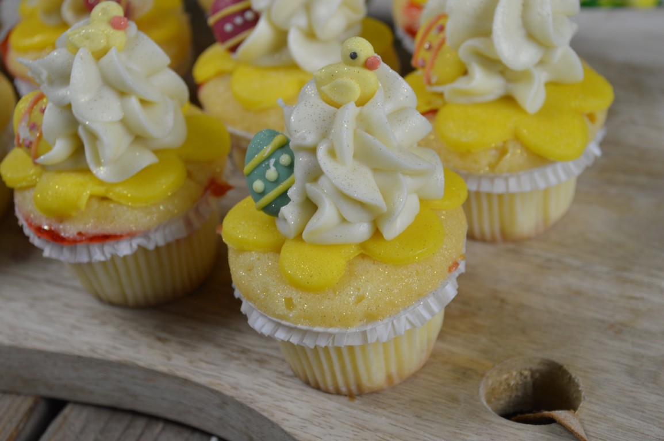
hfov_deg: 30.5
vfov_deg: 20.6
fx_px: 1216
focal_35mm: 66
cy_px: 220
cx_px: 332
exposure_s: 1/13
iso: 100
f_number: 6.3
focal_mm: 44
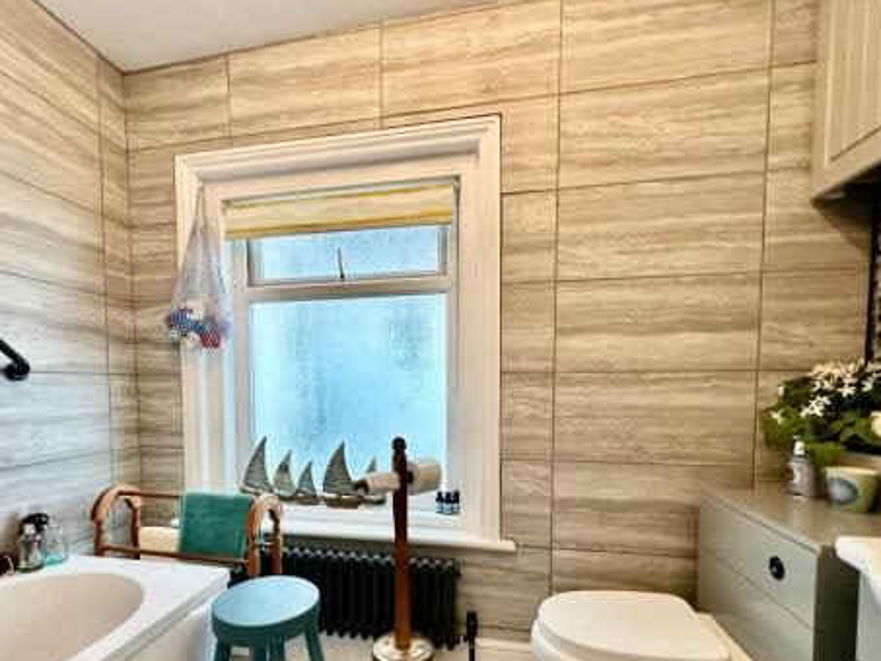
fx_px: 458
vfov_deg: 70.6
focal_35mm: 18
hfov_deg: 87.5
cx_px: 396
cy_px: 407
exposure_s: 1/50
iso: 250
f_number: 2.2
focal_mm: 2.22
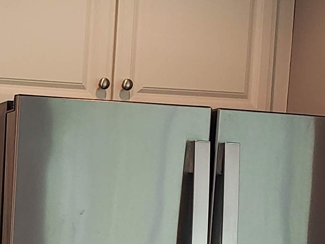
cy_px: 302
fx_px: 1286
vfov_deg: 10.6
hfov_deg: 14.1
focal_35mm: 137
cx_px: -25
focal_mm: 4.3
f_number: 2.4
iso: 160
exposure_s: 1/60
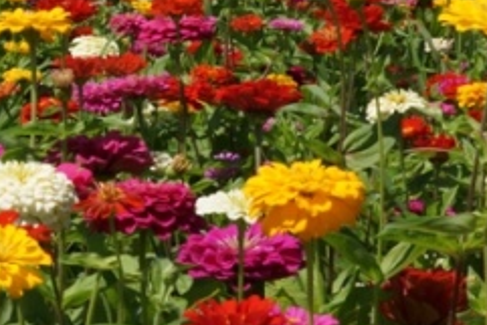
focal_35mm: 199
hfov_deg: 10.3
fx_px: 2694
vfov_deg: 6.8
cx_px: 87
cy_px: -162
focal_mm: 40
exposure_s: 1/125
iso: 200
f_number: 20
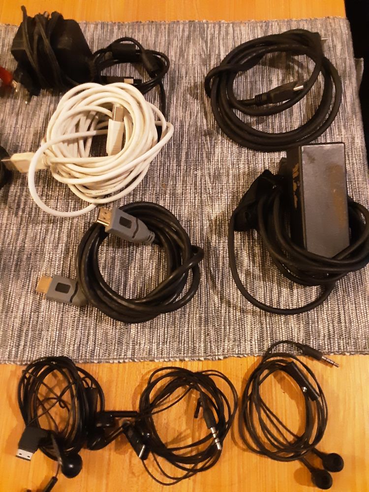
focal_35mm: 27
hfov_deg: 51.4
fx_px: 384
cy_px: 246
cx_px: 184
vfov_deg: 65.3
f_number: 1.9
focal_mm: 2.91
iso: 640
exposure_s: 1/17
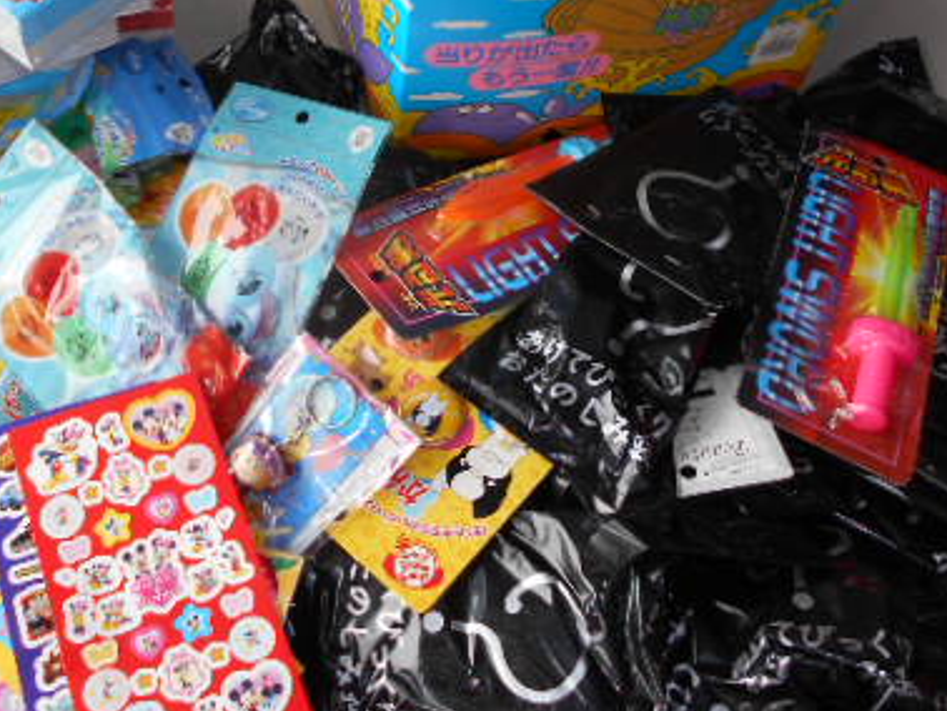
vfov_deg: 32.5
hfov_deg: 42.8
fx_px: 1204
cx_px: 416
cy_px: 215
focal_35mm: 44
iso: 80
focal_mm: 4.6
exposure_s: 1/80
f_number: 3.2
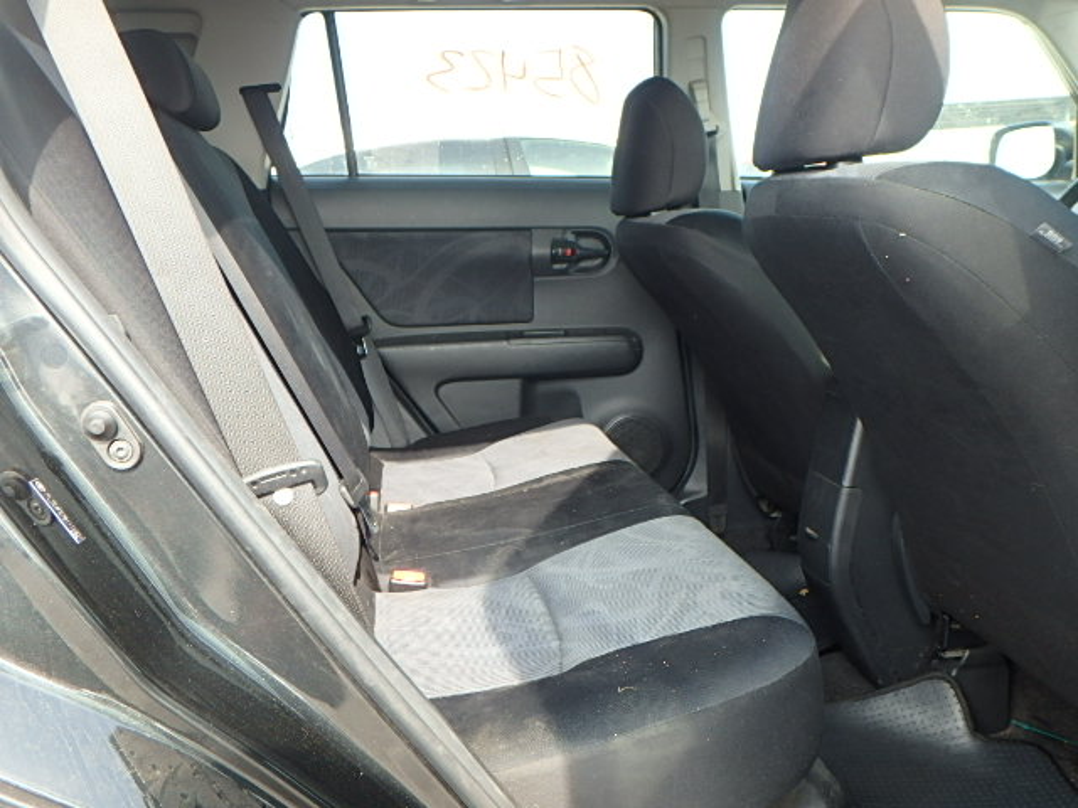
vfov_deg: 45.4
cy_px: 404
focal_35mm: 31
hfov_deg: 58.4
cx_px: 539
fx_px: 965
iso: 200
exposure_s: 1/60
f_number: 4.7
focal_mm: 5.6
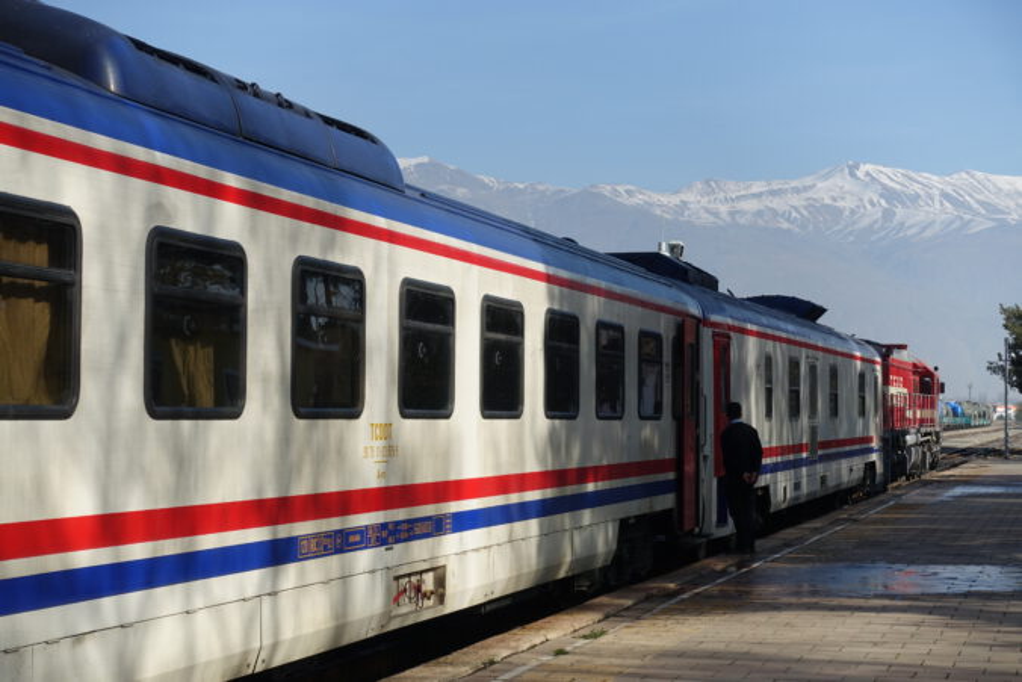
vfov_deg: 19.5
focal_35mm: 70
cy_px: 341
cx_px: 511
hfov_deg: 28.8
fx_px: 1988
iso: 125
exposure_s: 1/640
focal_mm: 25.7
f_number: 5.6
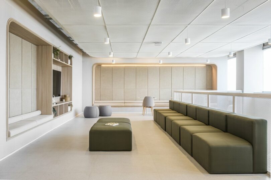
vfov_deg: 41.1
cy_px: 90
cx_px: 136
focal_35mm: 32
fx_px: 241
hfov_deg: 58.7
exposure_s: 1/1.25
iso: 100
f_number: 10
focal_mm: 32
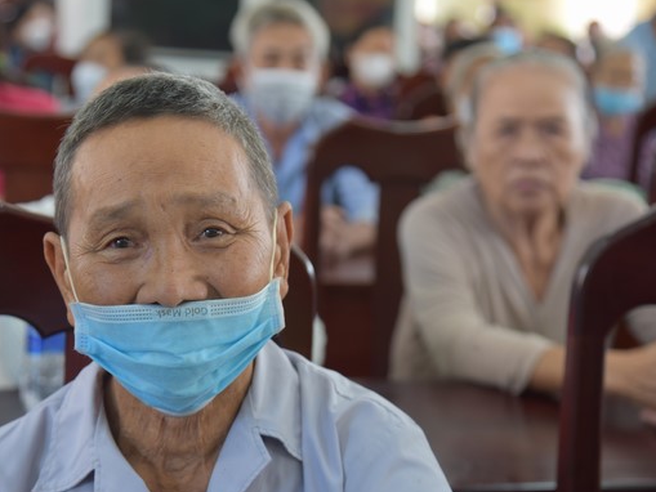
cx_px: 253
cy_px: 243
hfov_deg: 22.7
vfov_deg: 17.2
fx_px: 1630
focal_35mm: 86
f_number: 4
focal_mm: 70
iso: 1400
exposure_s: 1/125
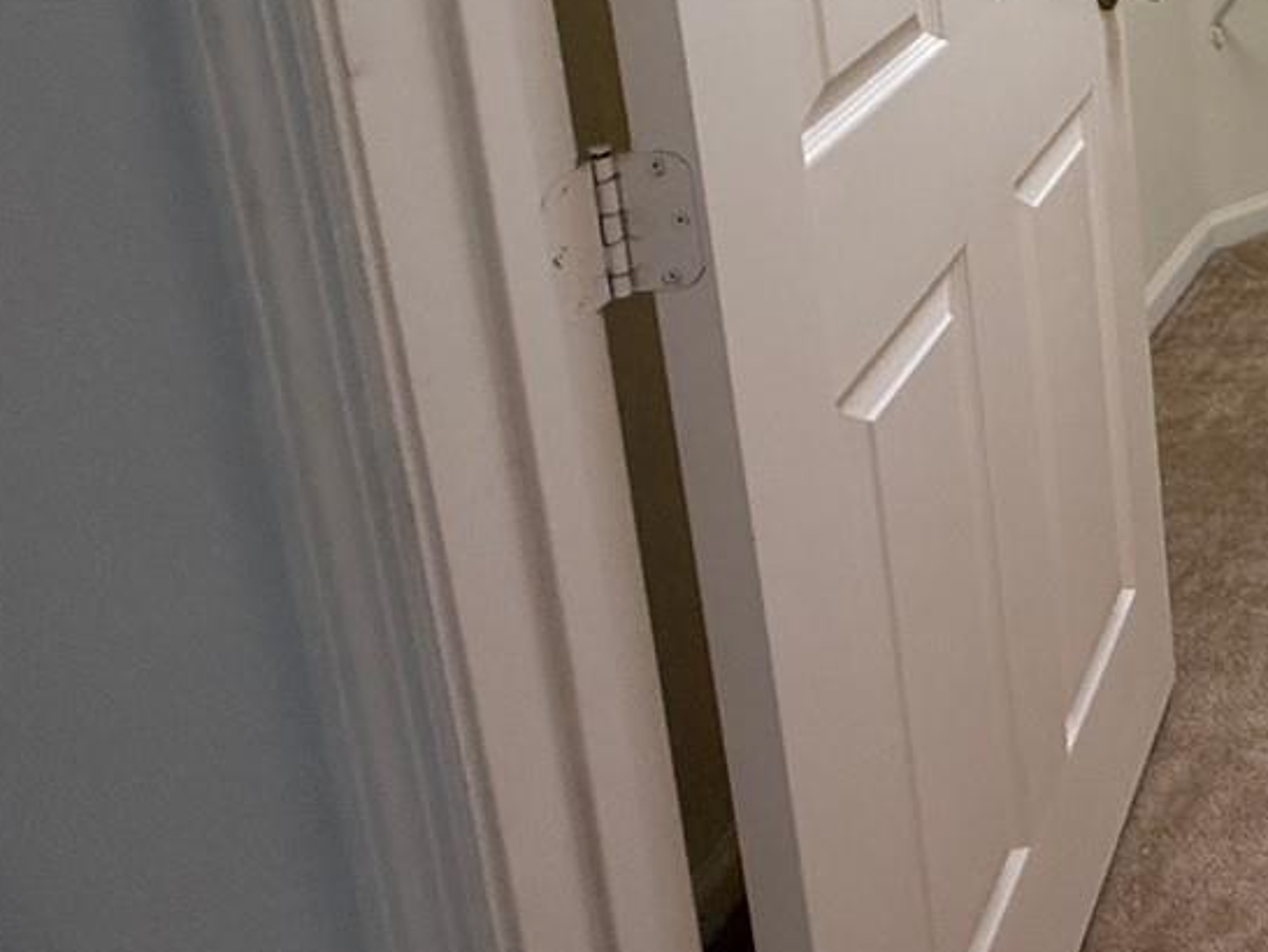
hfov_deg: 29.9
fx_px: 1503
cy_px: -221
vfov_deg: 29.6
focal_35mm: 41
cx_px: 1842
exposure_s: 1/120
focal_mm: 2.22
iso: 320
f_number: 2.2
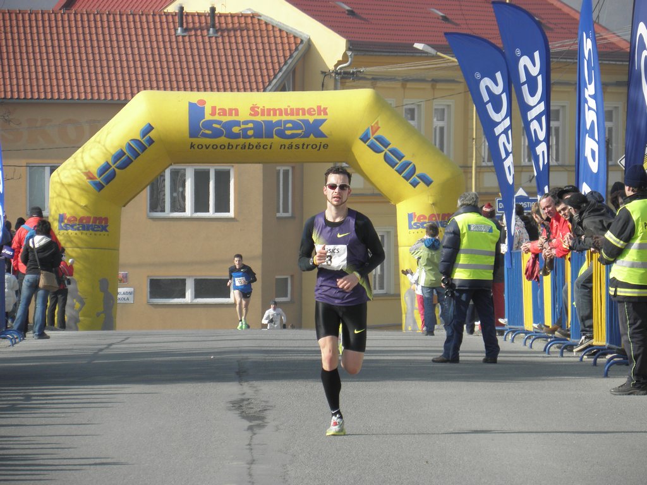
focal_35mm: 312
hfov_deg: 6.4
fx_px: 5832
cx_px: 324
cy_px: 242
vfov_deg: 4.8
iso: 64
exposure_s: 1/320
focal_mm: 55.63
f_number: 4.5
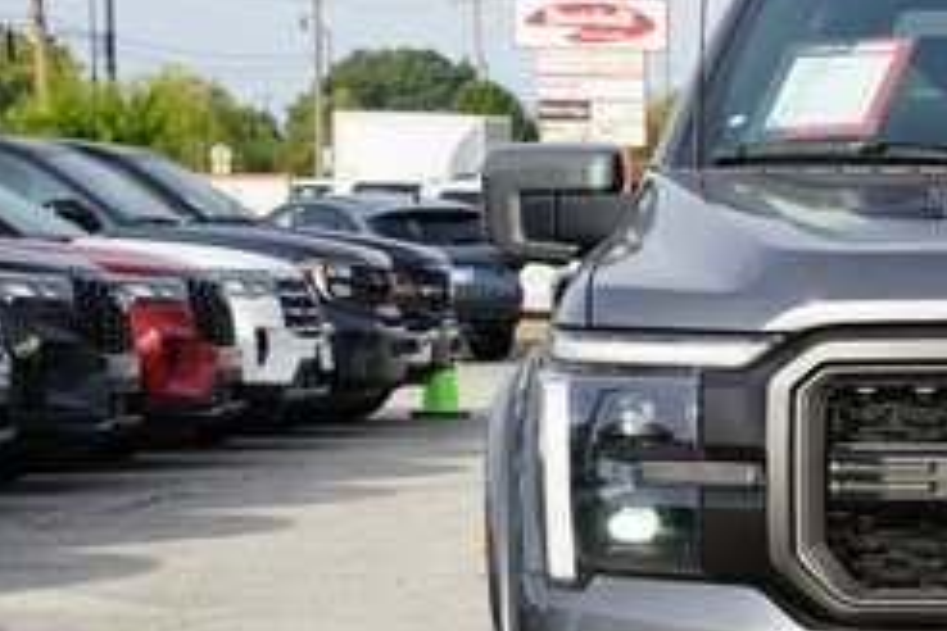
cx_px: 1197
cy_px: 471
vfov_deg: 7.5
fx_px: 4787
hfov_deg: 11.0
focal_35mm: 182
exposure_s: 1/100
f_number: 11
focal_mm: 70
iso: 100
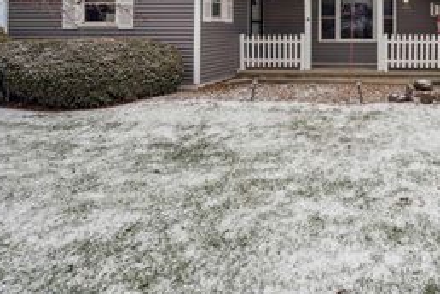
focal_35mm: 32
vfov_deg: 38.2
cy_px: 26
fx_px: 391
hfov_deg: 53.0
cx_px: 379
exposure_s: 1/640
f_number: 9
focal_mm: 16.5
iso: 400
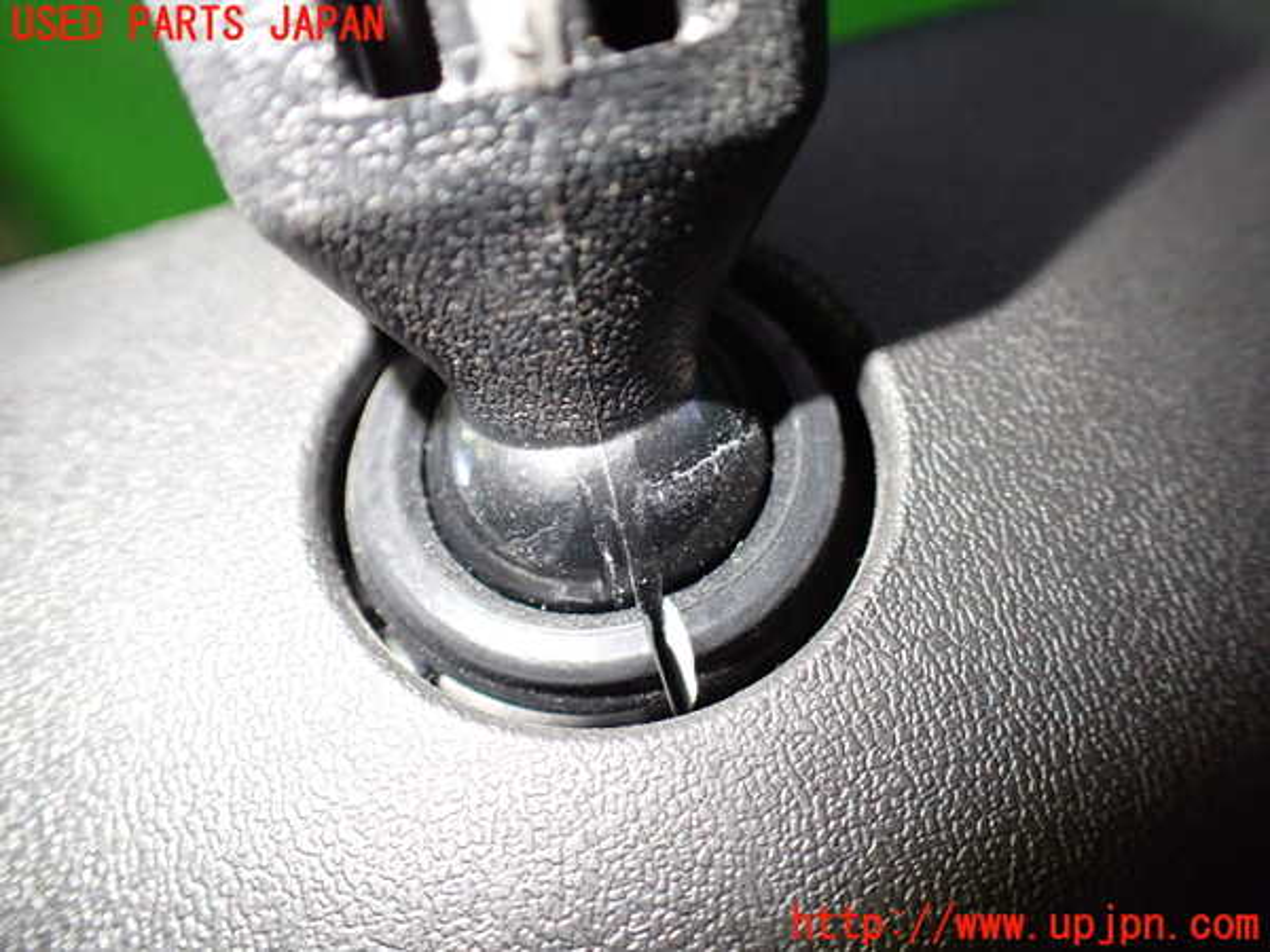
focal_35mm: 30
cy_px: 476
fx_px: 1101
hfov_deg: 60.0
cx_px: 635
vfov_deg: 46.8
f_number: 2.3
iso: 800
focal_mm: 5.4
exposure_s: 1/50
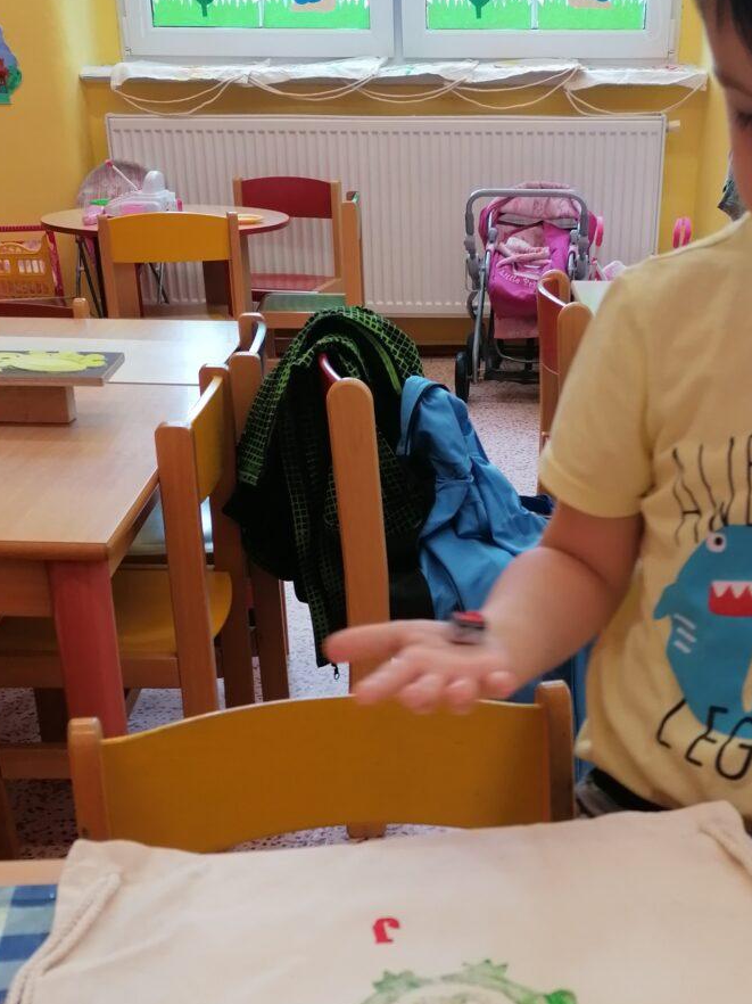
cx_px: 470
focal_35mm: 49
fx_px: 1420
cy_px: 812
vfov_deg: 37.4
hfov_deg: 29.5
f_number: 1.8
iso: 50
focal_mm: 4.75
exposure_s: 1/50
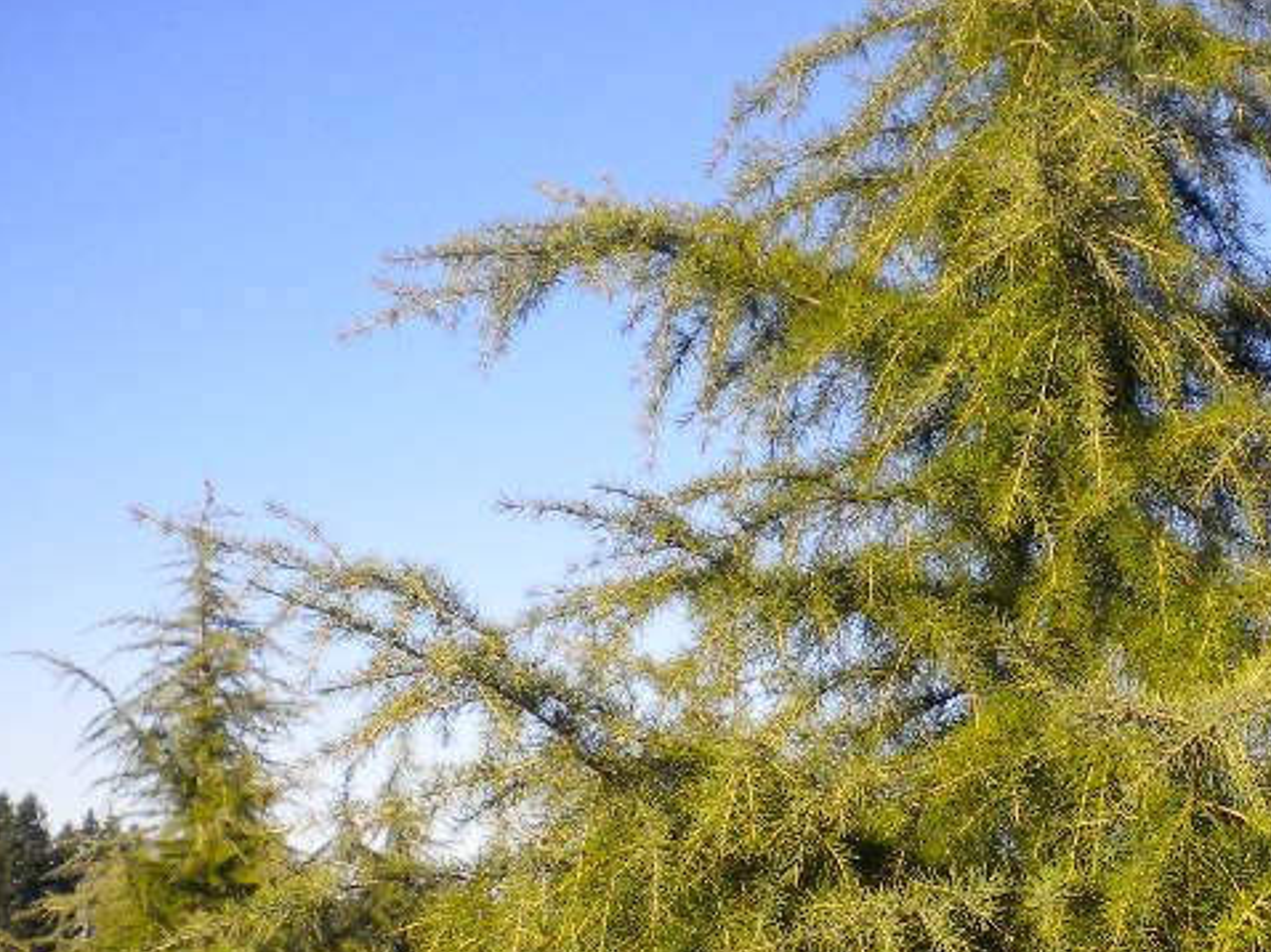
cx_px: 989
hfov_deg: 25.6
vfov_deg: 19.0
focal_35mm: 75
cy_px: 968
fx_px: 2752
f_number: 4.6
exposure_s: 1/327
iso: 80
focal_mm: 6.3
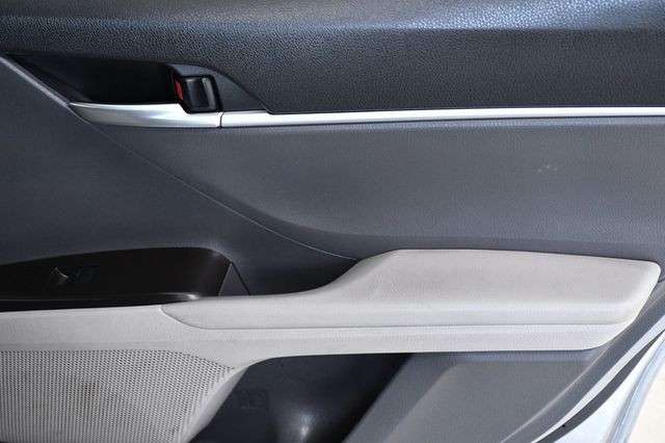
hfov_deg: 30.1
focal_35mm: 67
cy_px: 222
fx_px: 1237
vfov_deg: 20.3
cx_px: 332
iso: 2500
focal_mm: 45
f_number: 6.3
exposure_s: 1/160
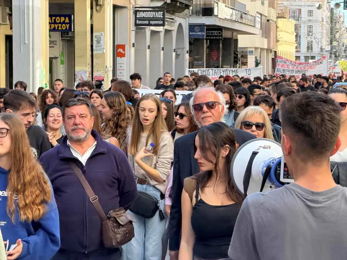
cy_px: 130
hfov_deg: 19.6
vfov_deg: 14.8
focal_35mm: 100
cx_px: 174
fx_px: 1002
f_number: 2.8
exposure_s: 1/121
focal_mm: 16.89
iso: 64
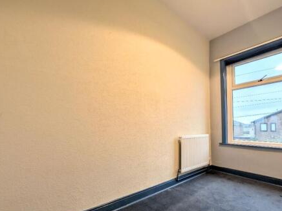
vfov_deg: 77.7
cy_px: 120
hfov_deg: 93.9
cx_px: 161
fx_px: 130
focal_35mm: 16
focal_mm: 2.02
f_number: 1.7
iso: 58
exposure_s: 1/100
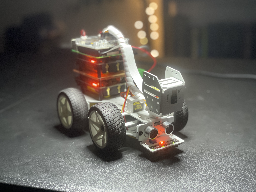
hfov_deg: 36.8
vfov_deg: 28.0
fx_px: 385
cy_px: 96
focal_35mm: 52
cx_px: 128
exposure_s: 1/40
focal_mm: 6
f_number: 2
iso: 400
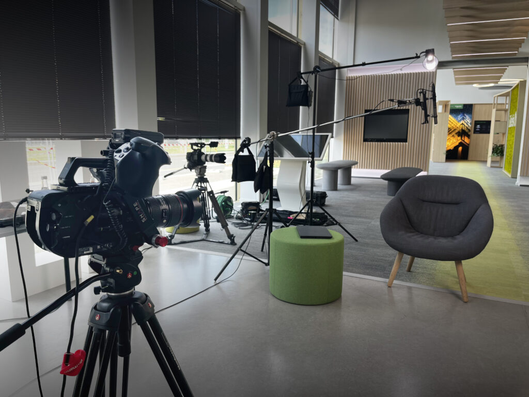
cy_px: 198
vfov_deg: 53.1
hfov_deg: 67.3
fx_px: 397
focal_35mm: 26
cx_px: 264
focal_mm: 5.1
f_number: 1.6
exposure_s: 1/109
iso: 32
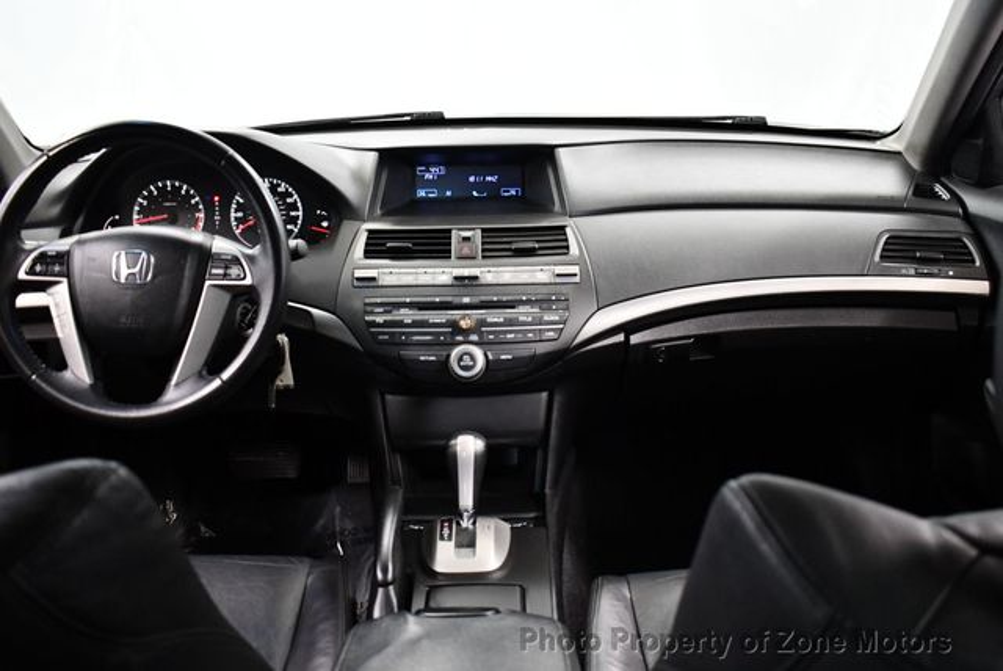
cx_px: 502
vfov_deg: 36.9
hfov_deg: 53.1
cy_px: 336
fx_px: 1004
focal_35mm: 36
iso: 3200
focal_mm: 18
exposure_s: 1/80
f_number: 3.5
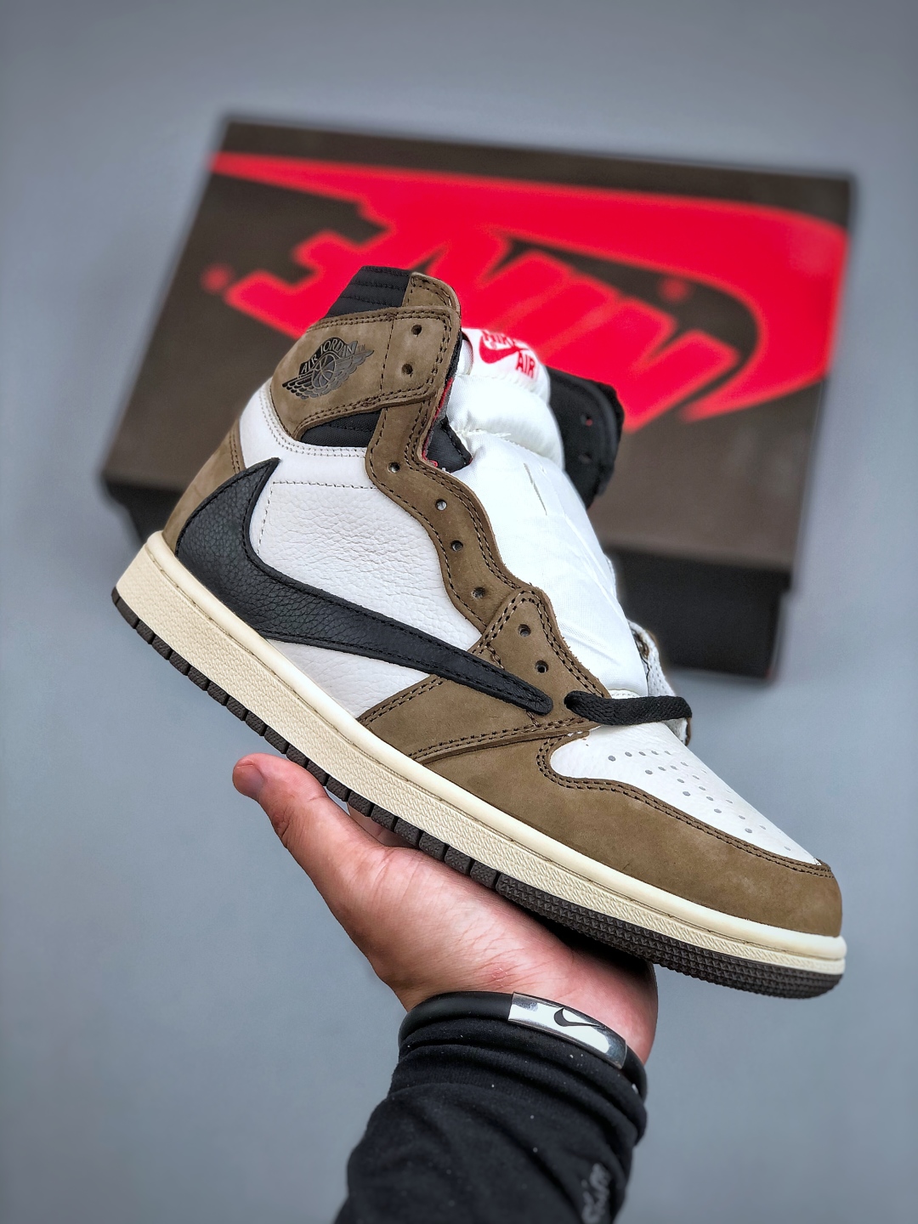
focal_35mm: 57
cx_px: 459
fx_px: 2015
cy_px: 612
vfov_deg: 33.8
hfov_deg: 25.7
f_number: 2.8
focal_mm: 6.6
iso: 25
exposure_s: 1/100
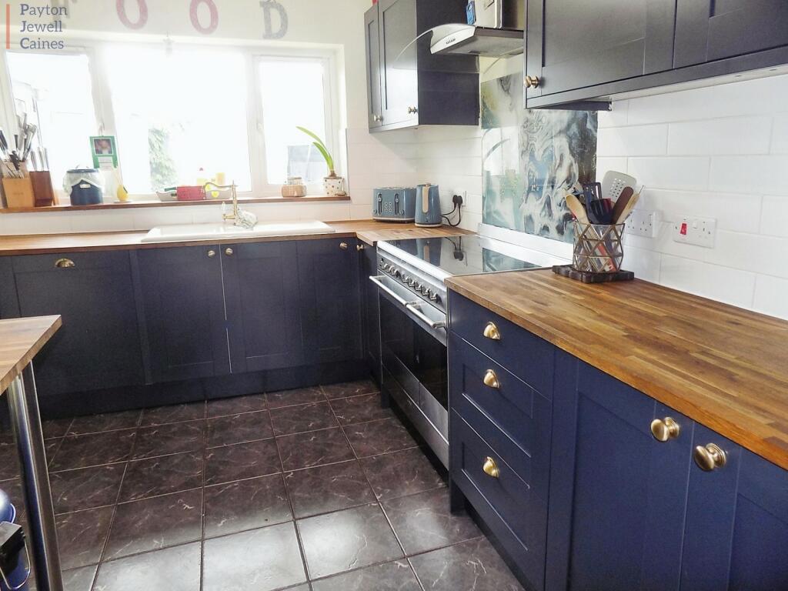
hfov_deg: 73.9
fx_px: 524
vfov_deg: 58.9
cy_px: 296
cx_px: 394
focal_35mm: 23
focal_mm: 4
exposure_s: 1/30
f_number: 3.1
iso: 140
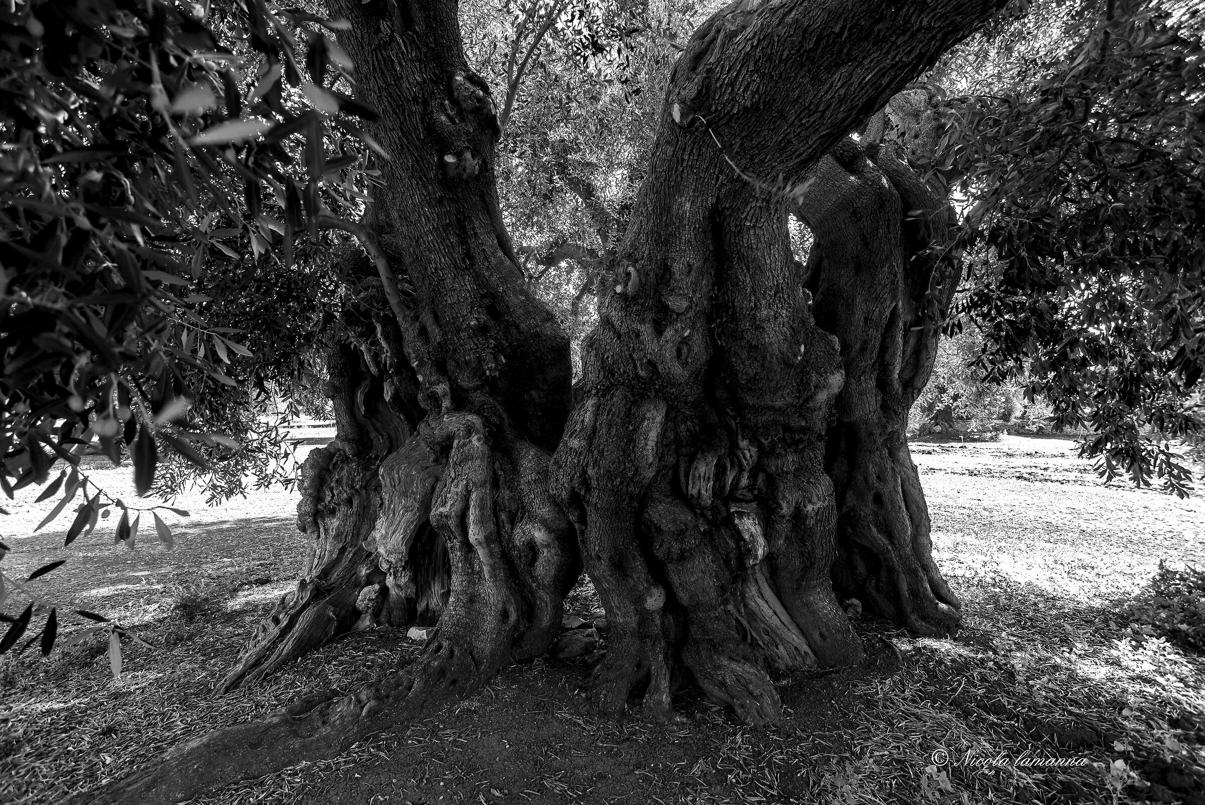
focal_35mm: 18
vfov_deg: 67.4
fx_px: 603
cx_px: 602
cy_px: 402
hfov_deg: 90.0
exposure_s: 1/80
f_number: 8
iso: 400
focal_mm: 18
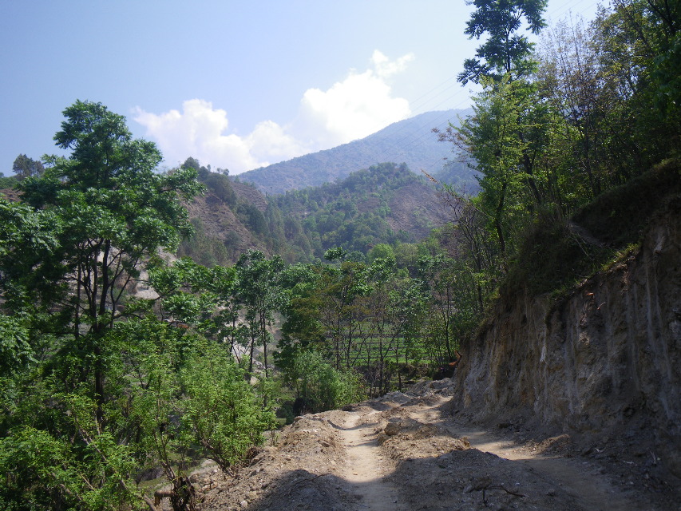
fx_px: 551
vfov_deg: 49.8
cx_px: 340
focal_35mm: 28
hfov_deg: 63.4
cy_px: 256
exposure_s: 1/250
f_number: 4.2
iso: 50
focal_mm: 5
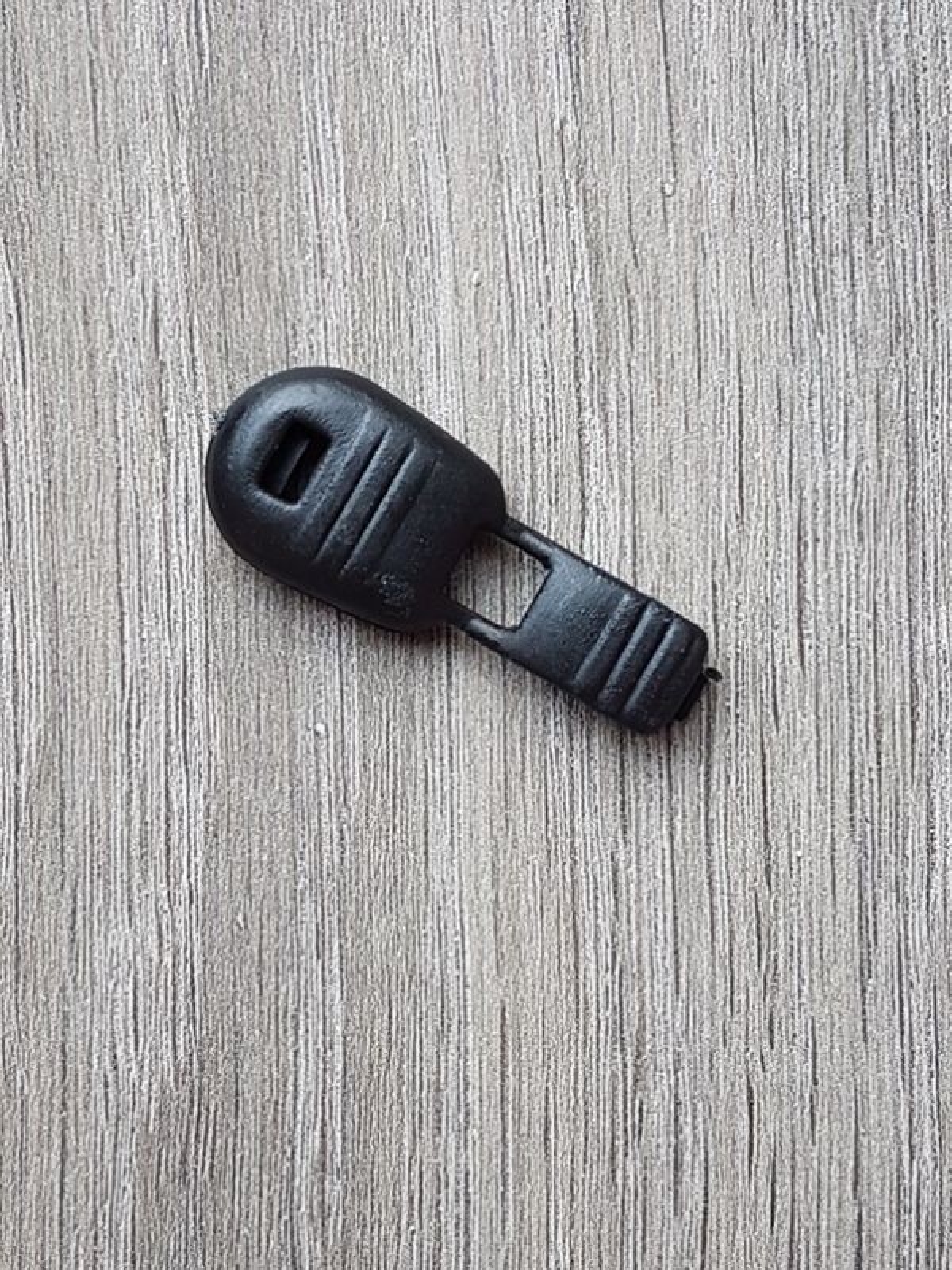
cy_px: 635
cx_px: 476
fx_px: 953
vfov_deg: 67.3
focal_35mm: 26
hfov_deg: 53.1
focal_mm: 4.2
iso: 80
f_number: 1.7
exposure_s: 1/50
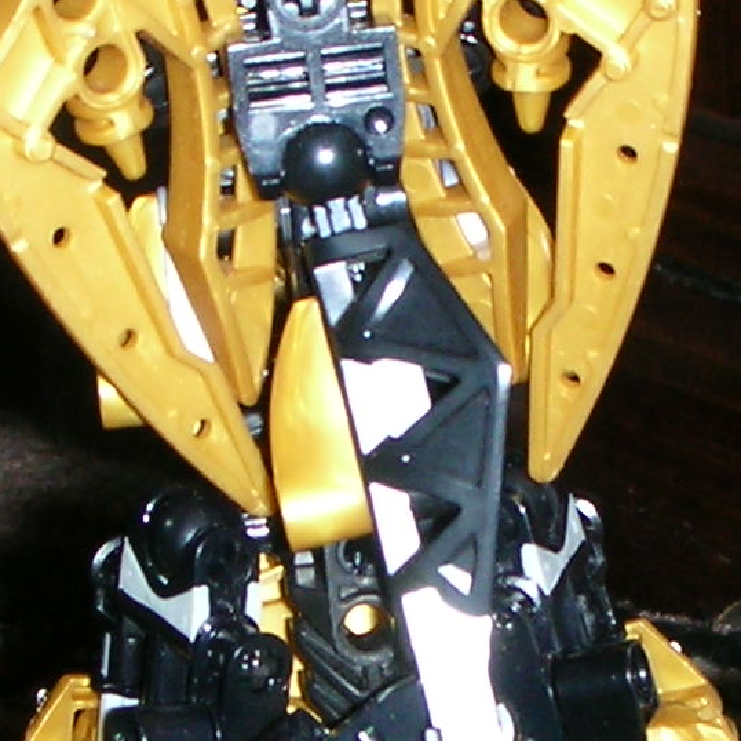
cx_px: 394
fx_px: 3923
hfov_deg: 10.8
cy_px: 565
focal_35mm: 162
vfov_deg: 10.8
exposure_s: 1/60.1
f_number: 3
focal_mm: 5.8
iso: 50
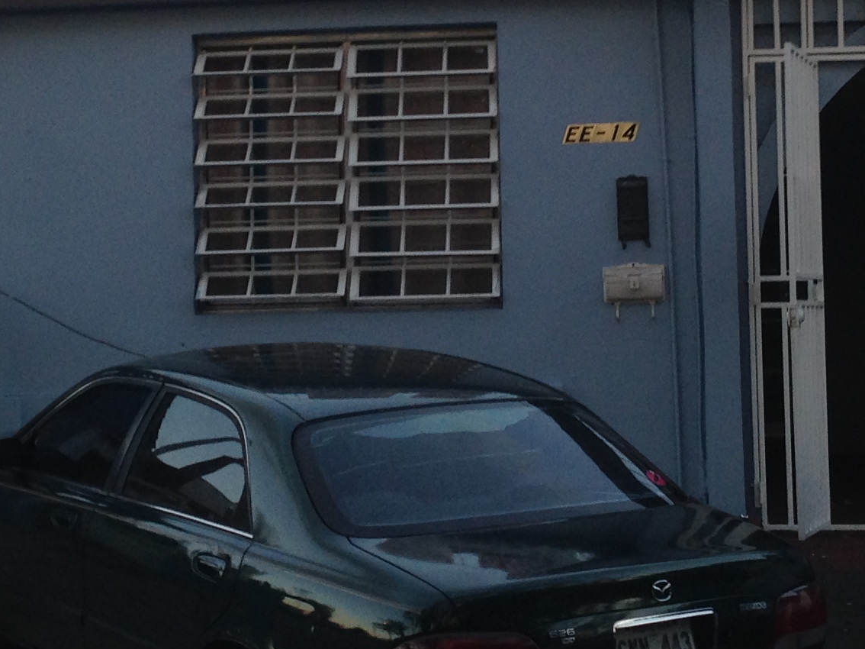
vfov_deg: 15.5
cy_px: 189
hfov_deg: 20.6
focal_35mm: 95
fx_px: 2373
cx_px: 340
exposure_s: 1/120
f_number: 2.4
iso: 64
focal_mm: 4.12
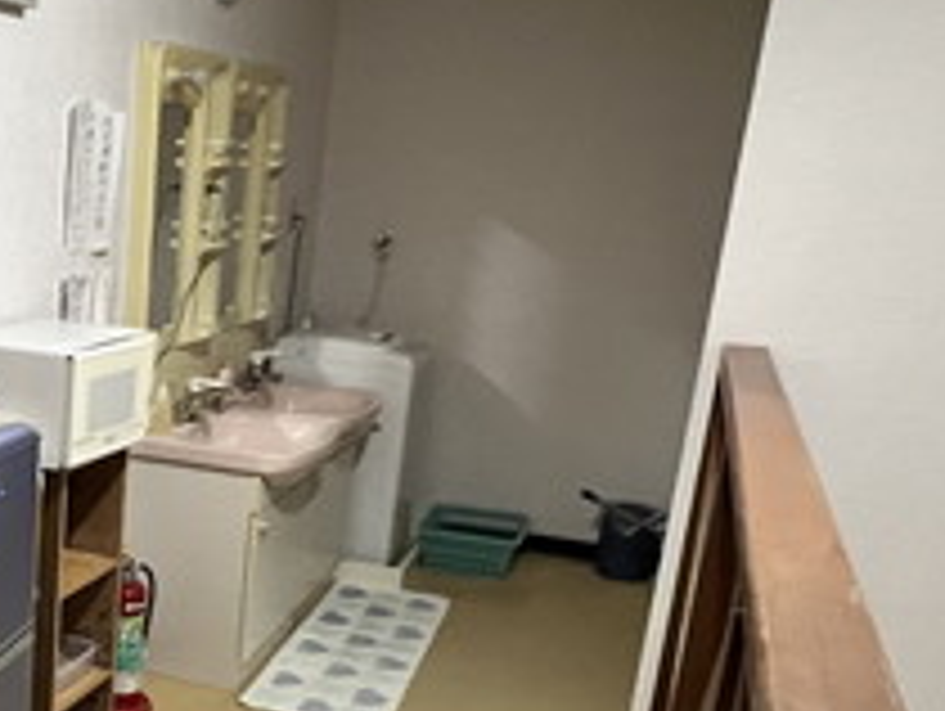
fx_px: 1148
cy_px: 540
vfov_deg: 33.7
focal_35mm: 42
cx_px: -9
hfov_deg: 39.3
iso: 640
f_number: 1.8
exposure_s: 1/50
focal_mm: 1.57
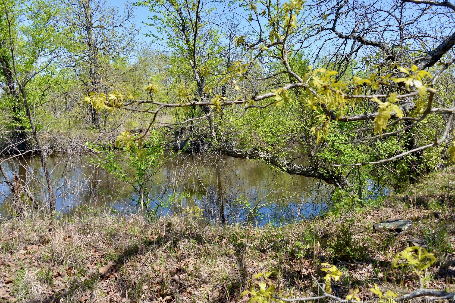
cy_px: 154
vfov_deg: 45.0
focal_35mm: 29
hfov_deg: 63.7
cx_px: 229
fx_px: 366
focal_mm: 28
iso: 320
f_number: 9
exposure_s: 1/320
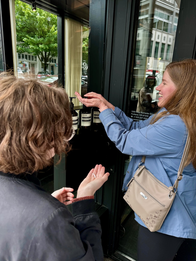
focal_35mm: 24
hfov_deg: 56.8
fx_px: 181
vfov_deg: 71.6
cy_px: 130
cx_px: 98
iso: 64
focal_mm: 6.76
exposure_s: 1/167
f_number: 1.78
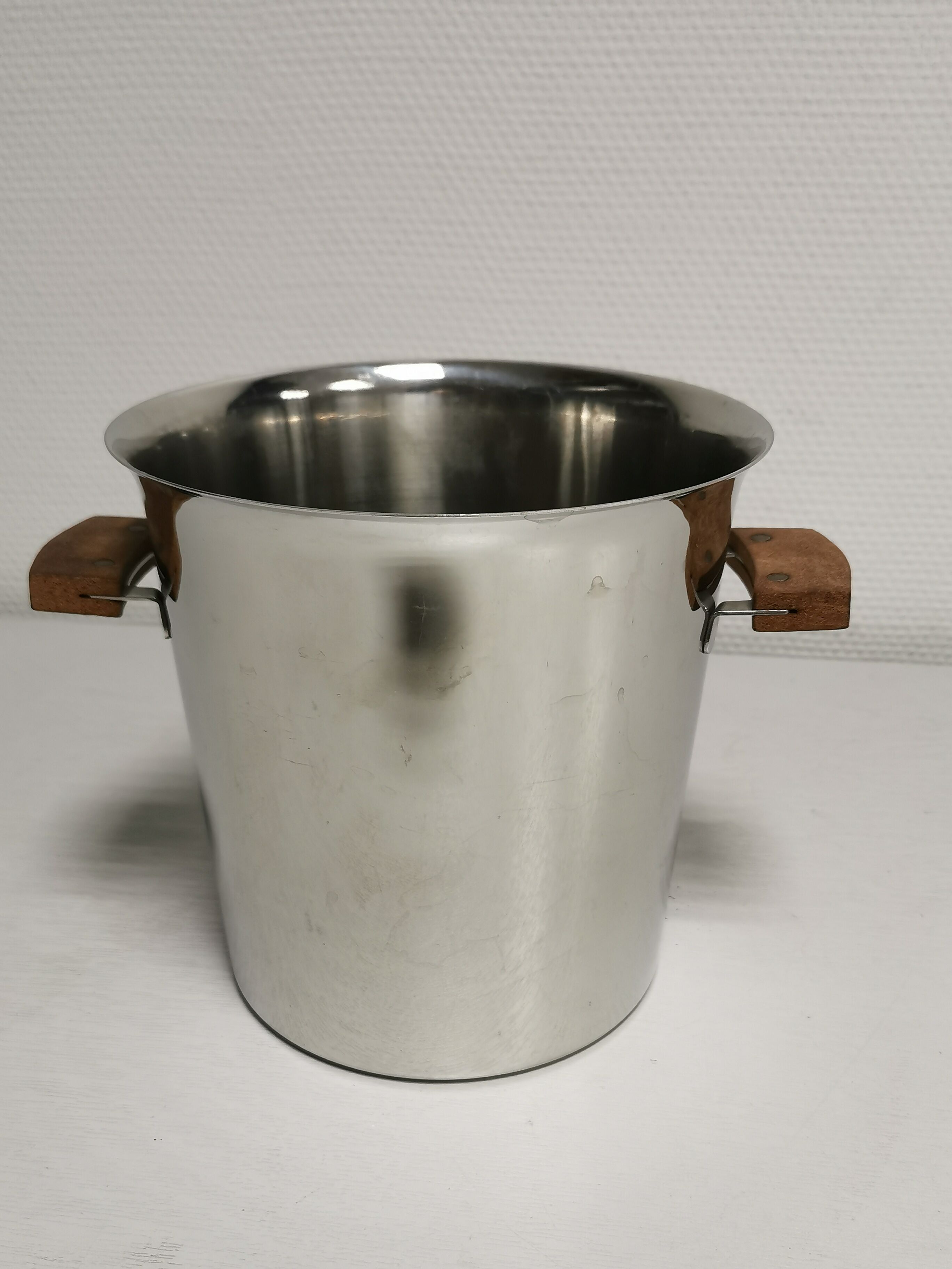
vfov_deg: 52.6
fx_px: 1283
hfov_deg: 40.7
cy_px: 634
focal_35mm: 35
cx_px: 476
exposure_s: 1/100
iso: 160
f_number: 1.8
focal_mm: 5.58
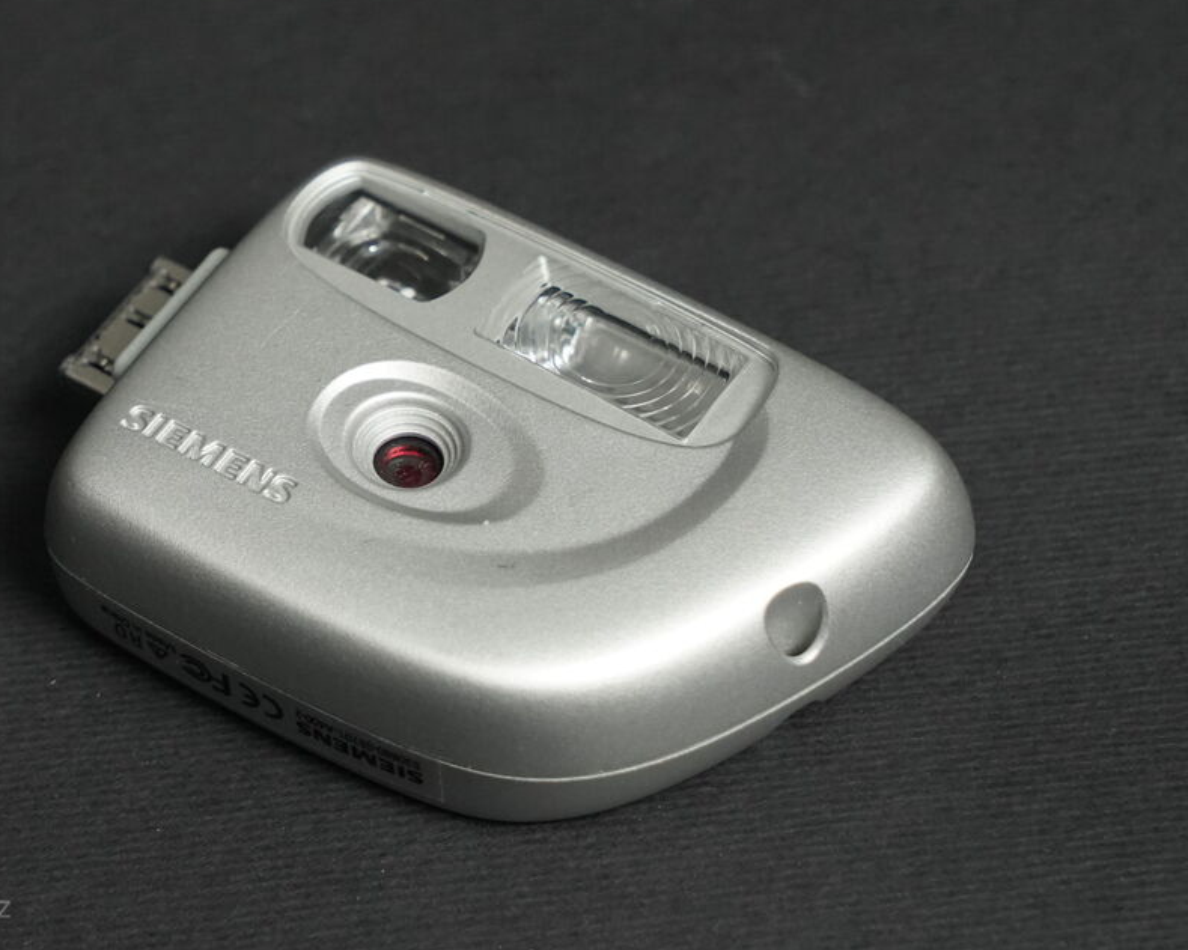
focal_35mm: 80
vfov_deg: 19.2
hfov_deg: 23.8
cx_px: 466
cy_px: 471
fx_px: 2812
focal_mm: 70
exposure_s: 1/160
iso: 4000
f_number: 9
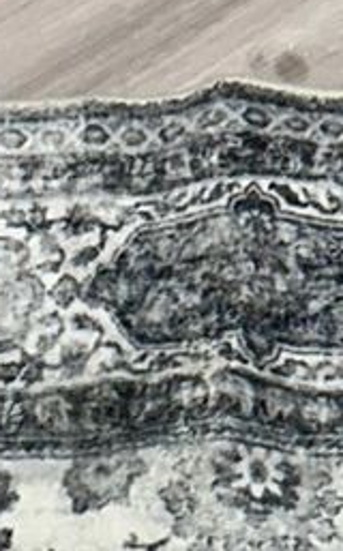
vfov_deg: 7.5
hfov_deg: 5.9
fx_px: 3300
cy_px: 1994
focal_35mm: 220
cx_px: 315
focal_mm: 5.7
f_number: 1.5
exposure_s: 1/120
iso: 64
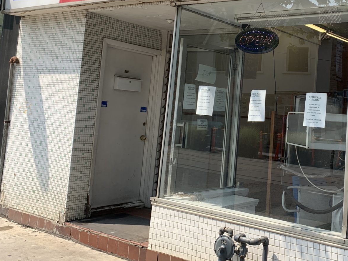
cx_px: 275
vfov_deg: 31.7
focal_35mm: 45
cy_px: 73
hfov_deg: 40.5
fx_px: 452
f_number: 1.8
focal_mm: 4.25
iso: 25
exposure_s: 1/1124
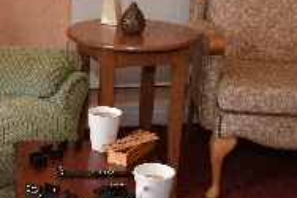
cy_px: 145
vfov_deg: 14.2
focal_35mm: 96
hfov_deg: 20.8
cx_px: 32
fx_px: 791
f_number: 6.3
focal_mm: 30
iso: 800
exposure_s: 1/40
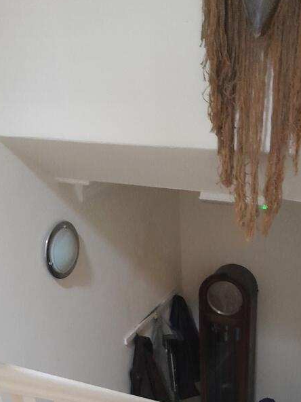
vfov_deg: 39.8
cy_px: 340
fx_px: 522
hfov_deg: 32.2
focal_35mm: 45
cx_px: 155
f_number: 1.8
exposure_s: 1/10
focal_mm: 3.98
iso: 1000
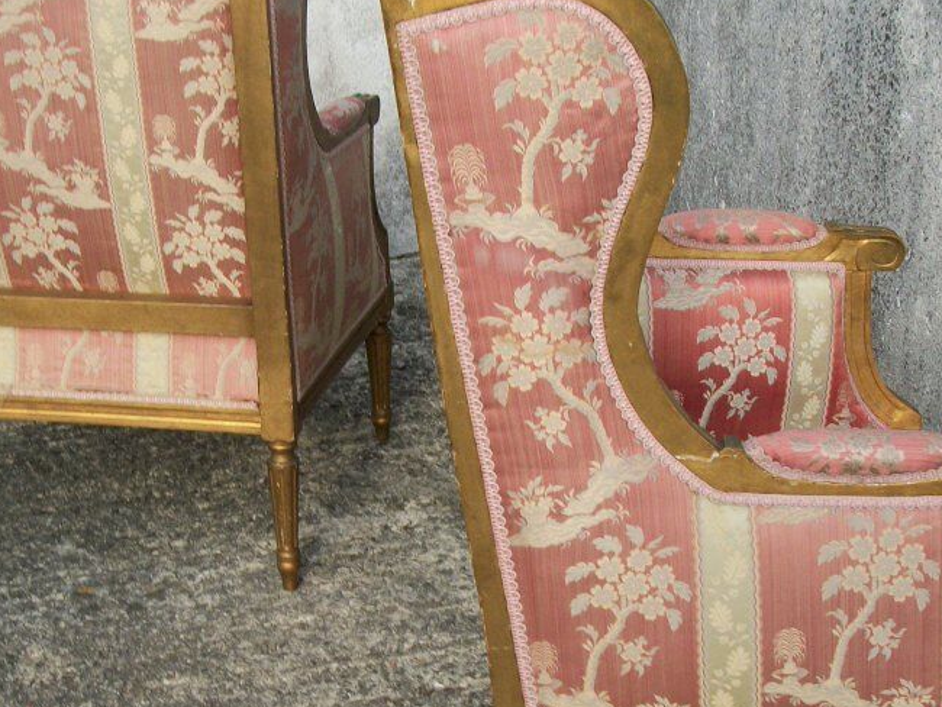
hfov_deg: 30.7
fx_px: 1715
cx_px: 432
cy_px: 552
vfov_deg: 23.0
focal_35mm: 63
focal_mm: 5.7
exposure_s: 1/80
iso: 80
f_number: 8.8
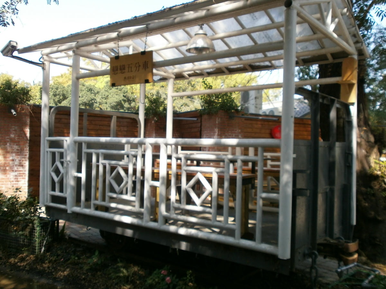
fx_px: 357
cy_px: 144
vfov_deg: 44.2
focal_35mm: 32
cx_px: 193
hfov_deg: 56.8
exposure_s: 1/250
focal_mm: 5.8
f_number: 3.1
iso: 100
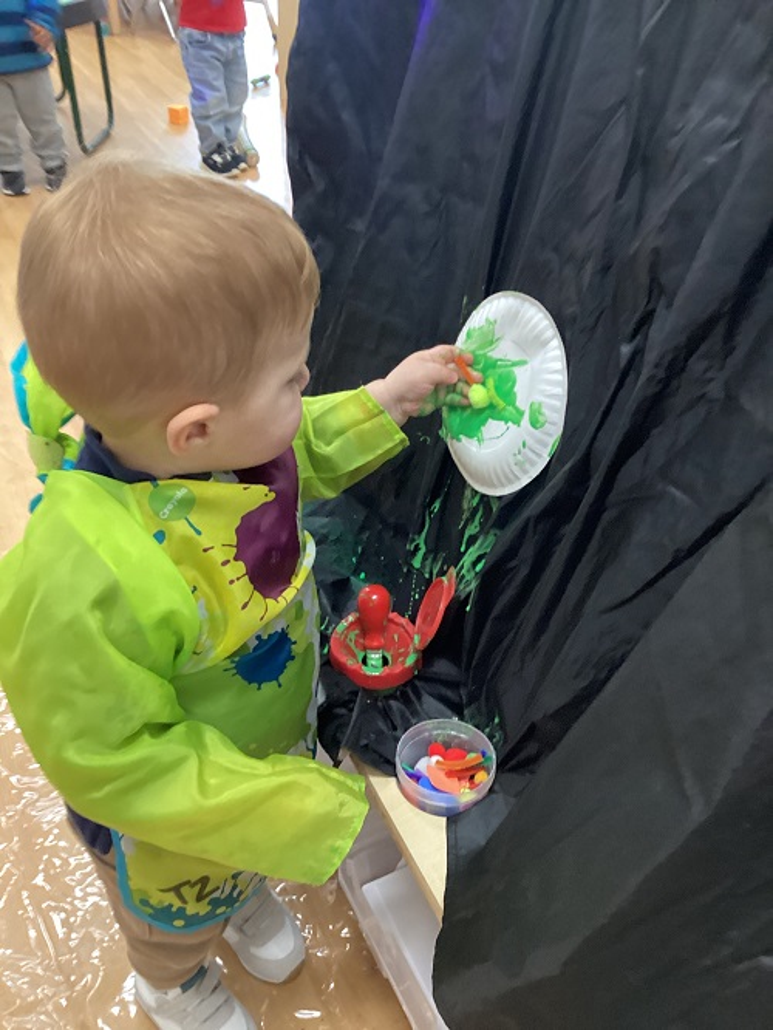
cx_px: 386
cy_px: 515
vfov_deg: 58.3
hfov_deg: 45.5
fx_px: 922
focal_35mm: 31
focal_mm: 3.3
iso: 320
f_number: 2.4
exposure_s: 1/33
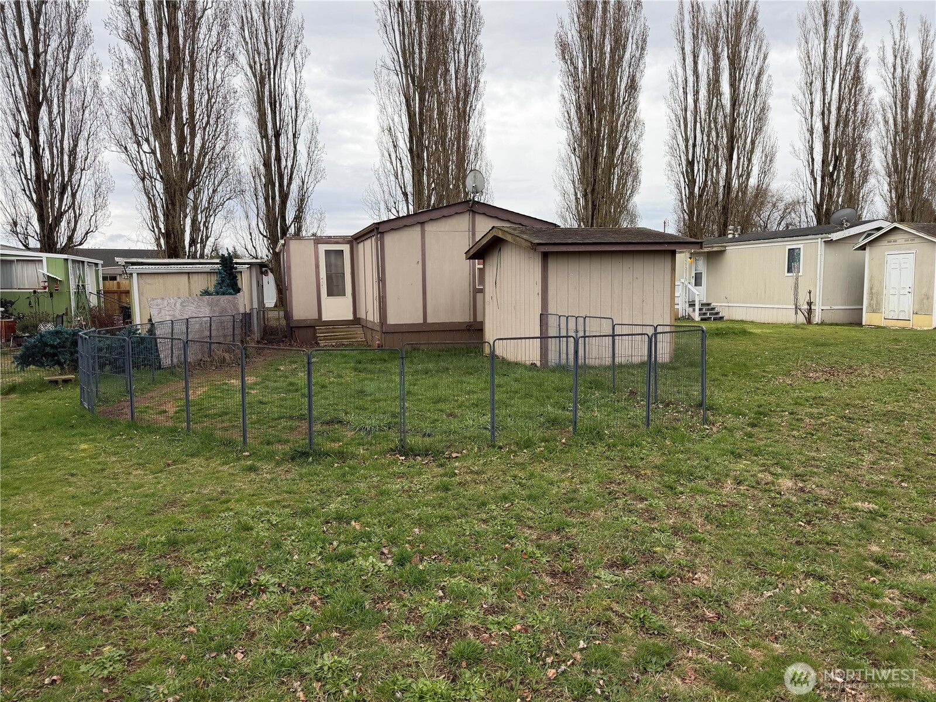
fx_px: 649
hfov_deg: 71.6
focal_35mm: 24
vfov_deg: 56.8
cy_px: 351
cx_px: 468
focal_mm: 6.76
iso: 80
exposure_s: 1/943
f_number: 1.78
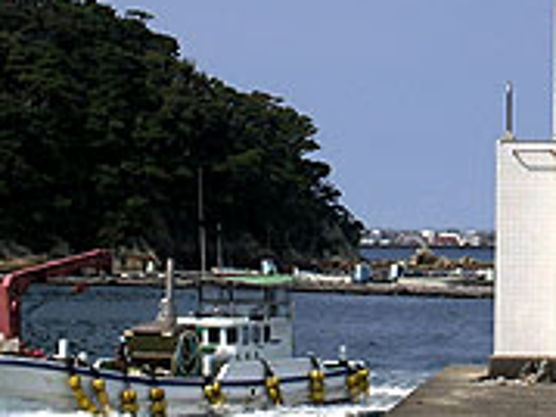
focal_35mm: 173
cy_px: 103
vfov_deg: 8.6
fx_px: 2777
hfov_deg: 11.4
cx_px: 332
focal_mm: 13
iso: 100
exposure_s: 1/730
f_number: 4.1
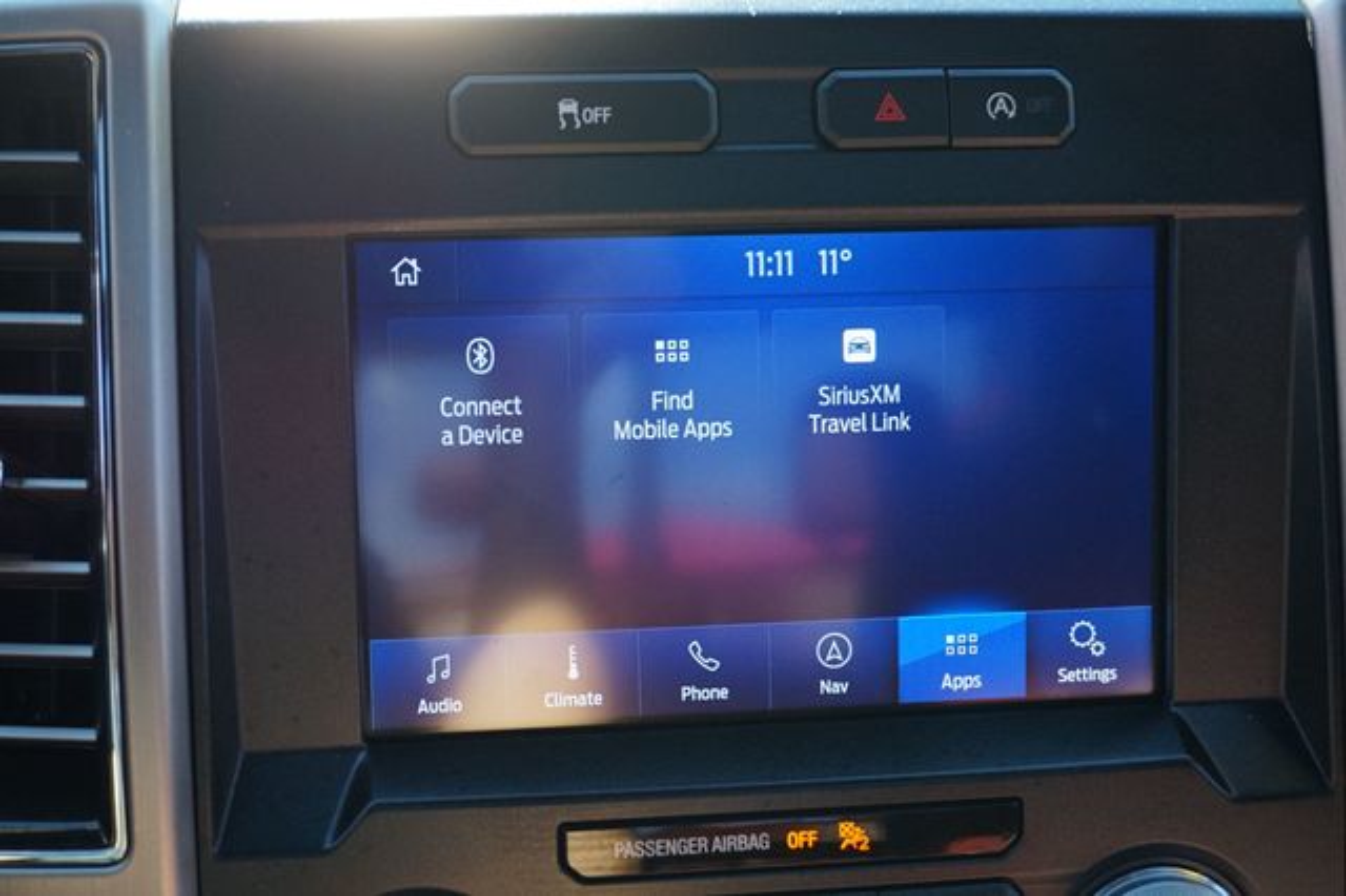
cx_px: 673
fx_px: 1850
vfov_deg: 27.2
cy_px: 448
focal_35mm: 50
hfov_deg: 40.0
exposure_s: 1/160
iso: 800
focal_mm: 33
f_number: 5
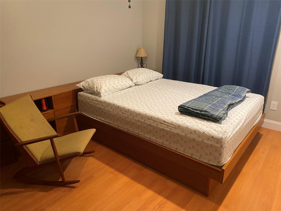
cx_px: 140
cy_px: 106
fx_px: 211
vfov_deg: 53.1
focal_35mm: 26
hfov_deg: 67.3
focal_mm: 4.25
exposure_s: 1/40
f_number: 1.8
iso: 400
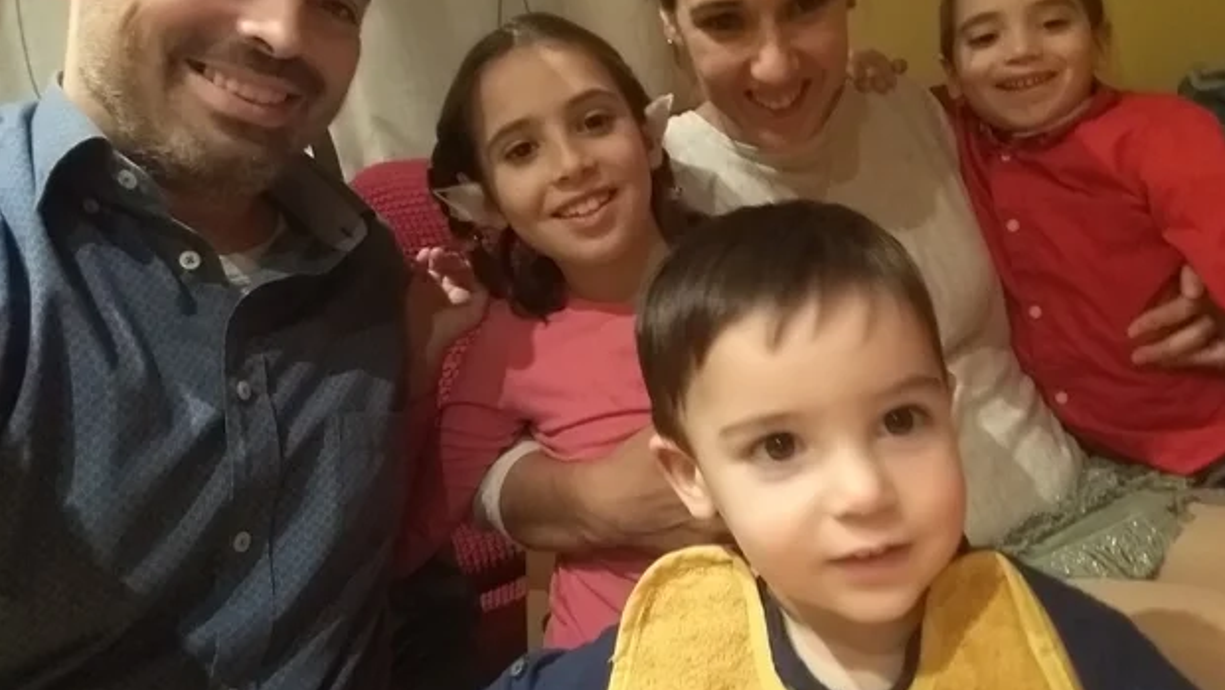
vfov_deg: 42.5
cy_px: 243
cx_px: 609
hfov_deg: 69.9
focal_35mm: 27
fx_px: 877
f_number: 1.9
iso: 200
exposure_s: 1/14
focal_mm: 1.95
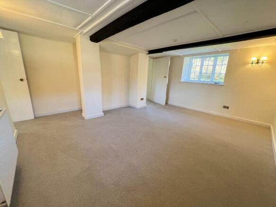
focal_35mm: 13
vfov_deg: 89.9
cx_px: 138
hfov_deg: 106.2
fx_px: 104
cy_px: 104
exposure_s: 1/50
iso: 125
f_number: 1.8
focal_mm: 1.57
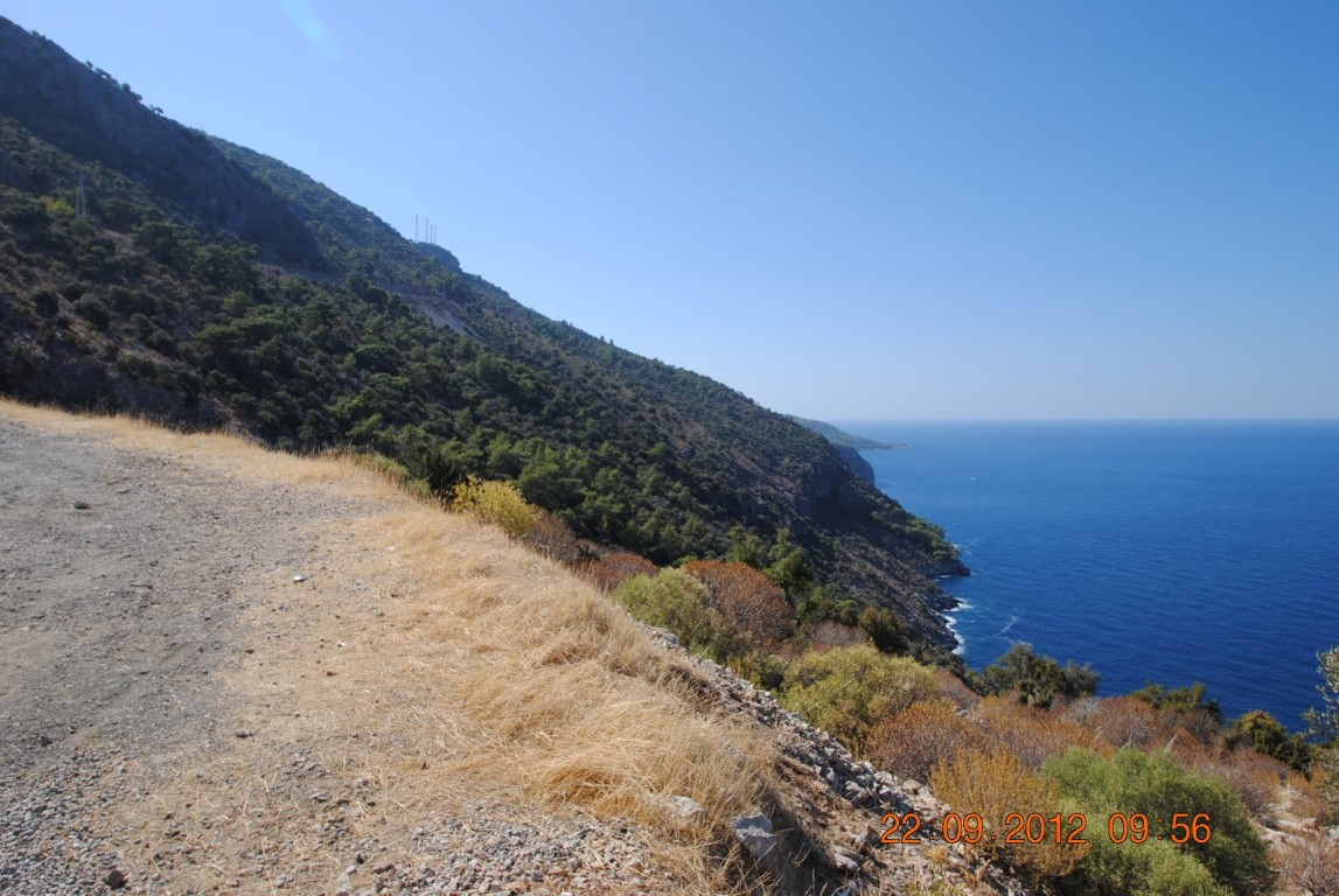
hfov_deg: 77.2
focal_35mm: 22
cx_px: 670
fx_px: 838
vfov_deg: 56.3
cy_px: 448
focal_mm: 15
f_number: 8
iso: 100
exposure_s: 1/250
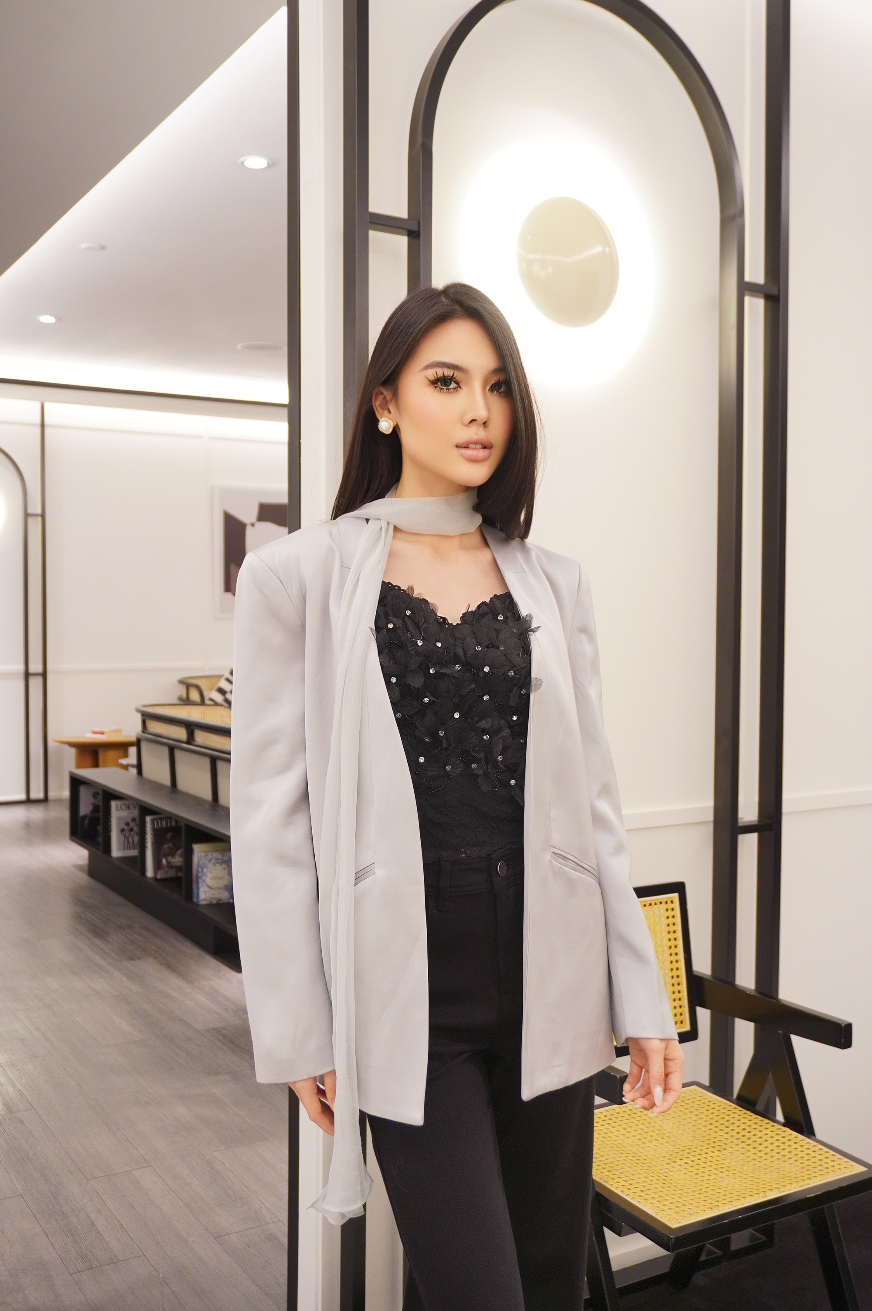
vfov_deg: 55.1
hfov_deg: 38.3
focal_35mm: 34
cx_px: 436
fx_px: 1256
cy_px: 656
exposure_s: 1/25
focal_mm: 23
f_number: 4
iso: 640
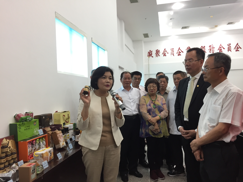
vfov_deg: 48.2
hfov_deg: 61.7
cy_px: 91
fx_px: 204
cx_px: 122
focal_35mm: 29
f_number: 2.2
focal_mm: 4.15
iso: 100
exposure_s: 1/33
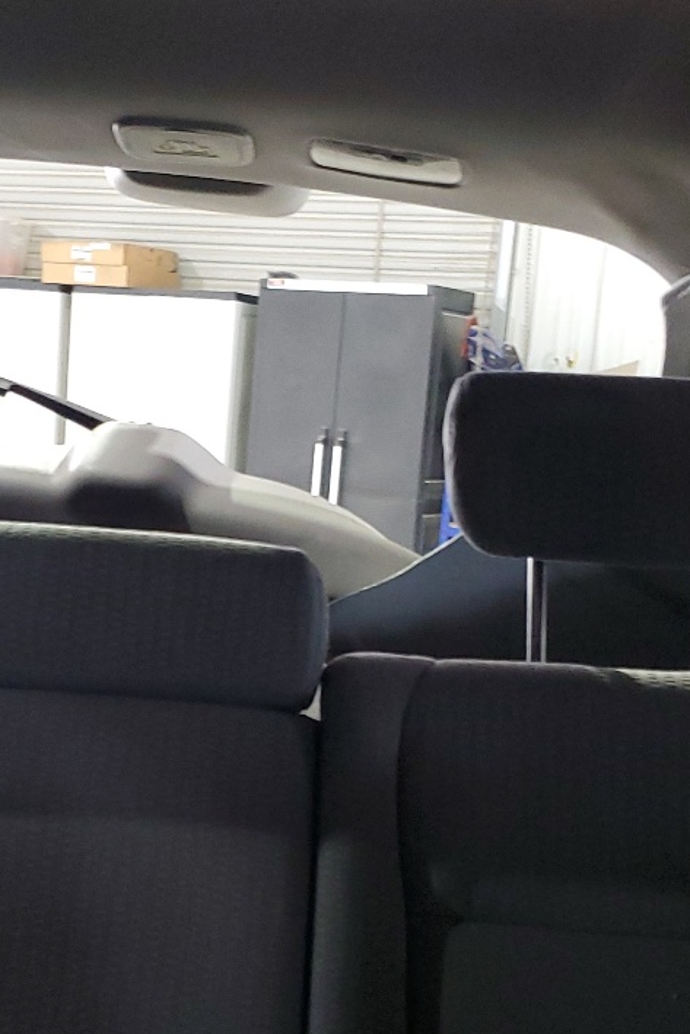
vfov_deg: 32.8
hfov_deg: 22.2
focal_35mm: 61
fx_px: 1753
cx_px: 257
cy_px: 615
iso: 292
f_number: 1.5
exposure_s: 1/30
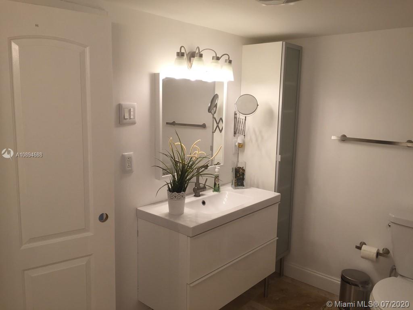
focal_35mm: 29
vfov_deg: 48.2
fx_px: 346
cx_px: 206
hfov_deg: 61.7
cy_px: 155
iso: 32
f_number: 2.2
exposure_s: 1/120
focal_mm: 4.15
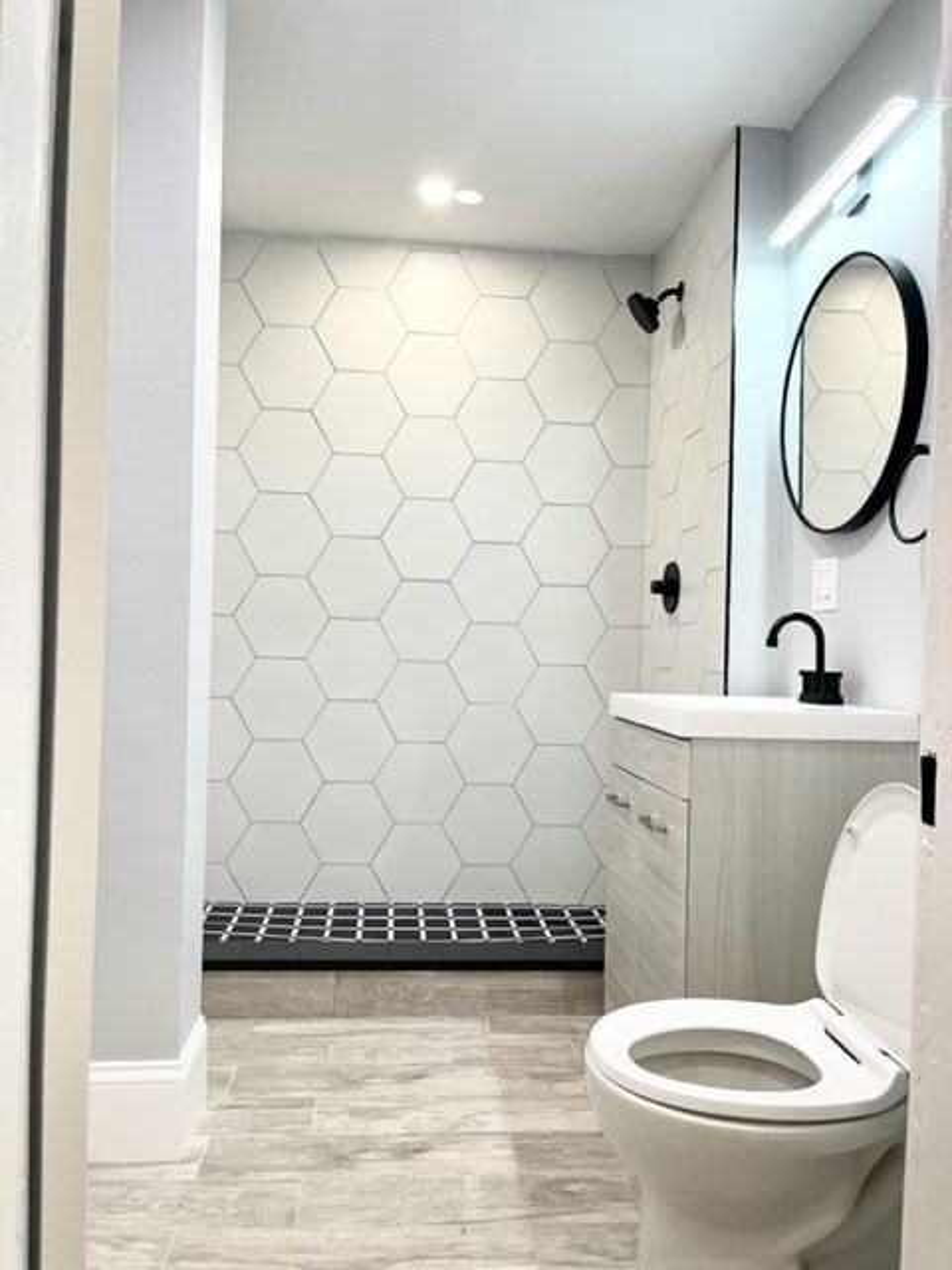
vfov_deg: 67.3
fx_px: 953
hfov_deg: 53.1
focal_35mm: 26
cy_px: 635
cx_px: 476
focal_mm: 5.1
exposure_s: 1/120
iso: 100
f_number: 1.6
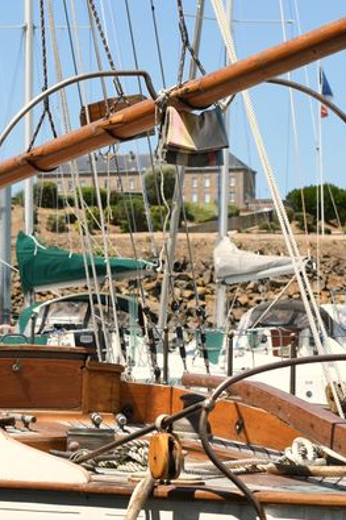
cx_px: -93
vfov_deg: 15.3
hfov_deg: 10.1
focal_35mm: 133
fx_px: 1919
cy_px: 395
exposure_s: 1/320
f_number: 7.1
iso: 64
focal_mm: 50
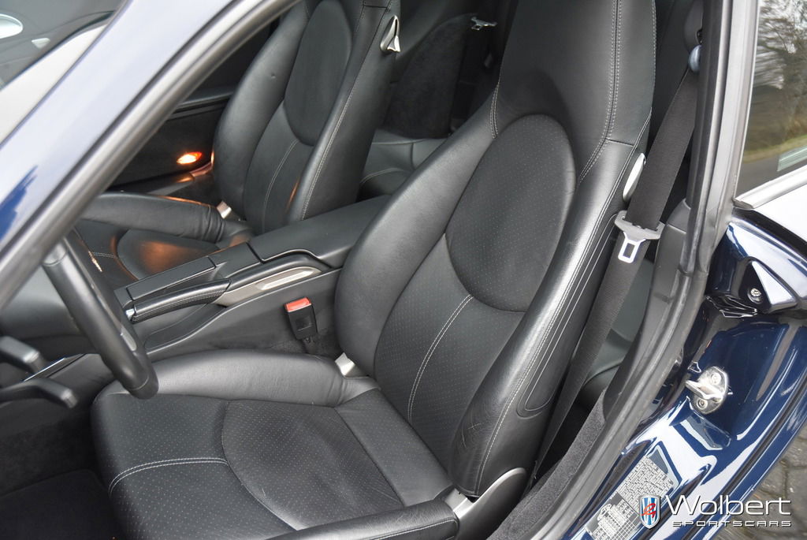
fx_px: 841
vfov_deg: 35.6
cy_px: 270
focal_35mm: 38
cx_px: 404
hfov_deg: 51.2
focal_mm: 25
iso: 900
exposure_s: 1/60
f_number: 4
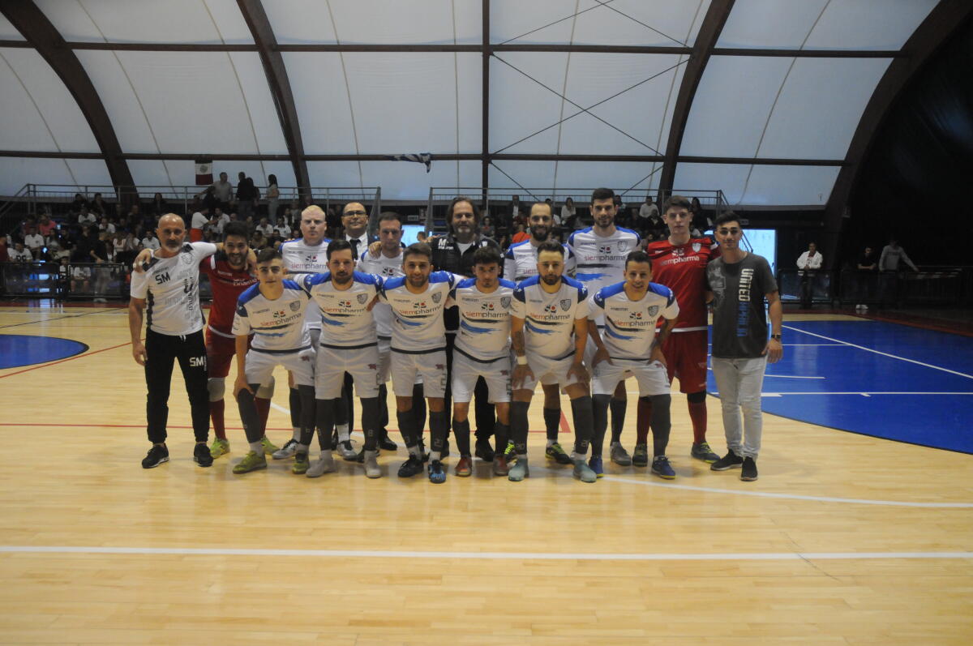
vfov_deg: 36.8
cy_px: 323
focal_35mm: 36
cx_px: 486
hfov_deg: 53.2
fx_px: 972
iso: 2500
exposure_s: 1/160
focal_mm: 24
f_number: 3.8
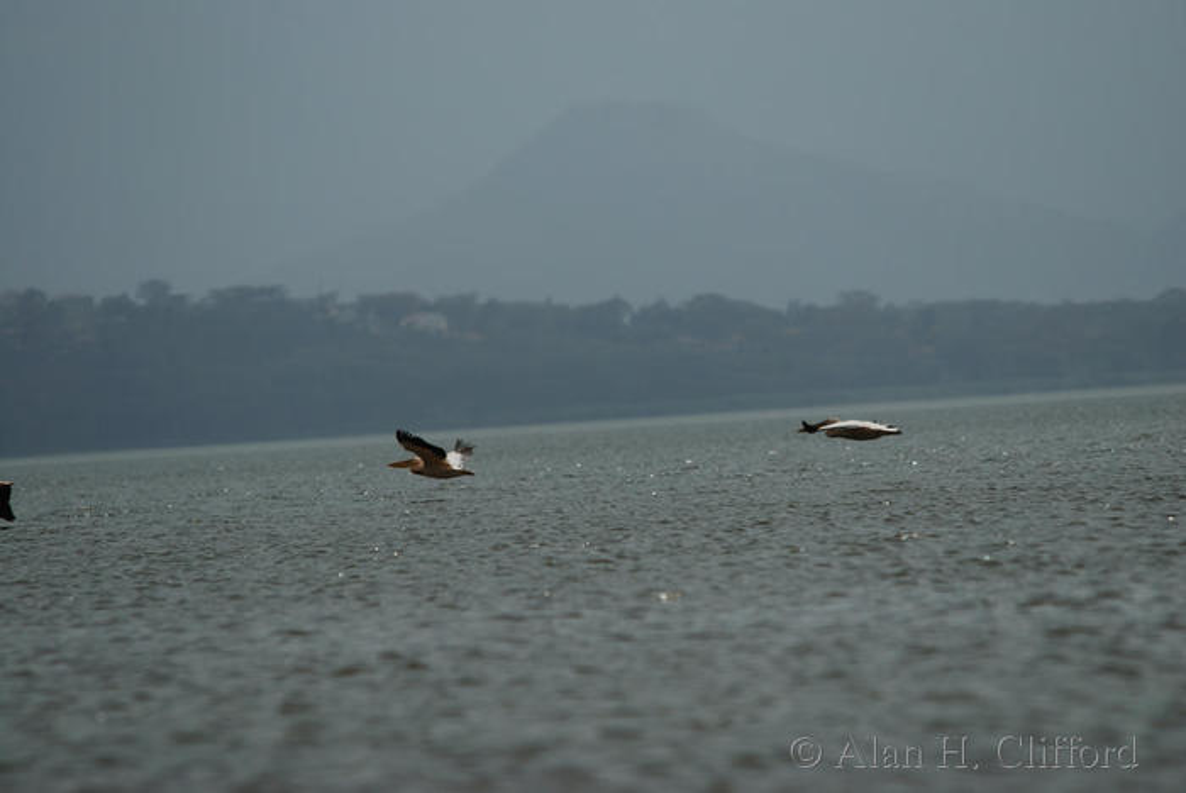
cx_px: 593
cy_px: 396
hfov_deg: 3.8
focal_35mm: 540
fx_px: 17804
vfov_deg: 2.6
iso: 100
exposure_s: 1/1600
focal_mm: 360
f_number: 5.6
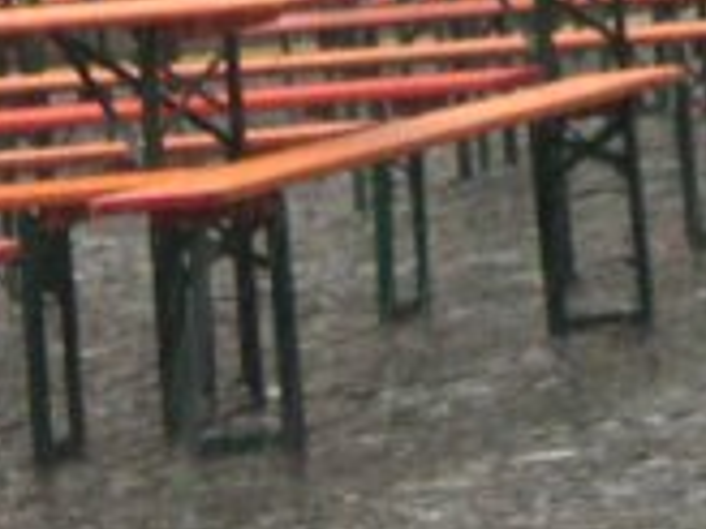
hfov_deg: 5.0
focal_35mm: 390
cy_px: -477
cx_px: 999
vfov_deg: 3.8
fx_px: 7954
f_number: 5.4
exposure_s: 1/125
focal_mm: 16.51
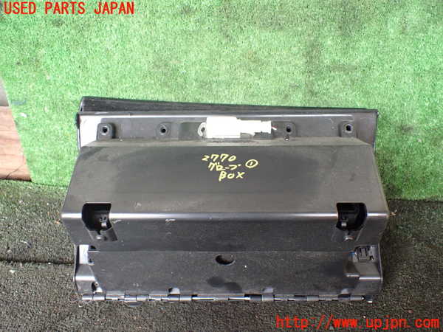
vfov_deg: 46.8
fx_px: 384
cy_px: 166
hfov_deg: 60.0
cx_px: 222
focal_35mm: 30
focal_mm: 5.4
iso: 640
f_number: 2.3
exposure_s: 1/125
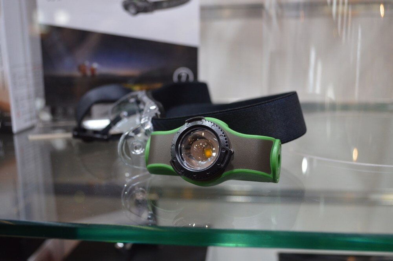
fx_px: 425
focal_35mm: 39
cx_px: 196
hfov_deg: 49.6
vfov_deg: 34.2
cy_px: 130
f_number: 4.2
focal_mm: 26
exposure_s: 1/30
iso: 400
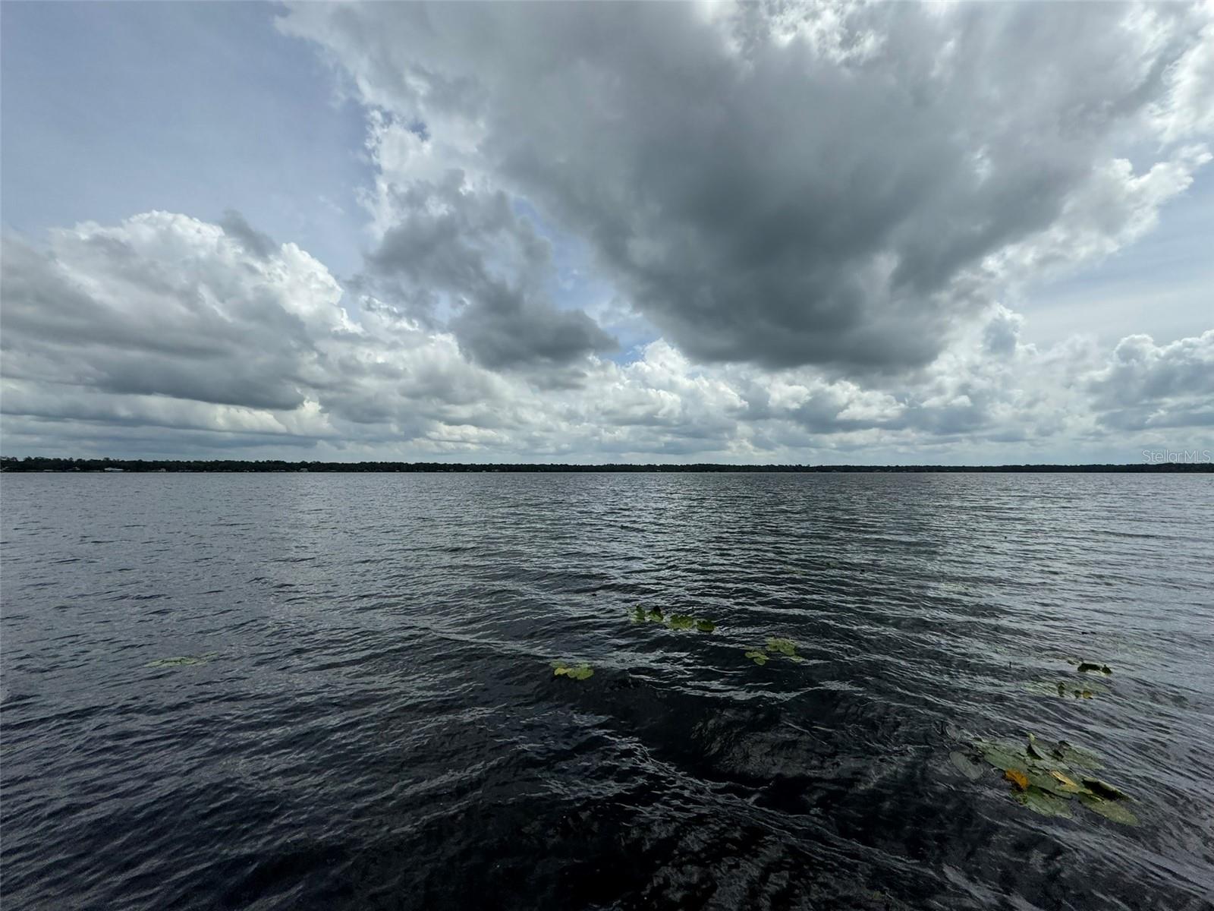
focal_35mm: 14
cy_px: 456
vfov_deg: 85.7
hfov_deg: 102.1
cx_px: 607
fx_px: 491
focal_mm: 2.22
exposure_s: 1/4630
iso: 50
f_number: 2.2
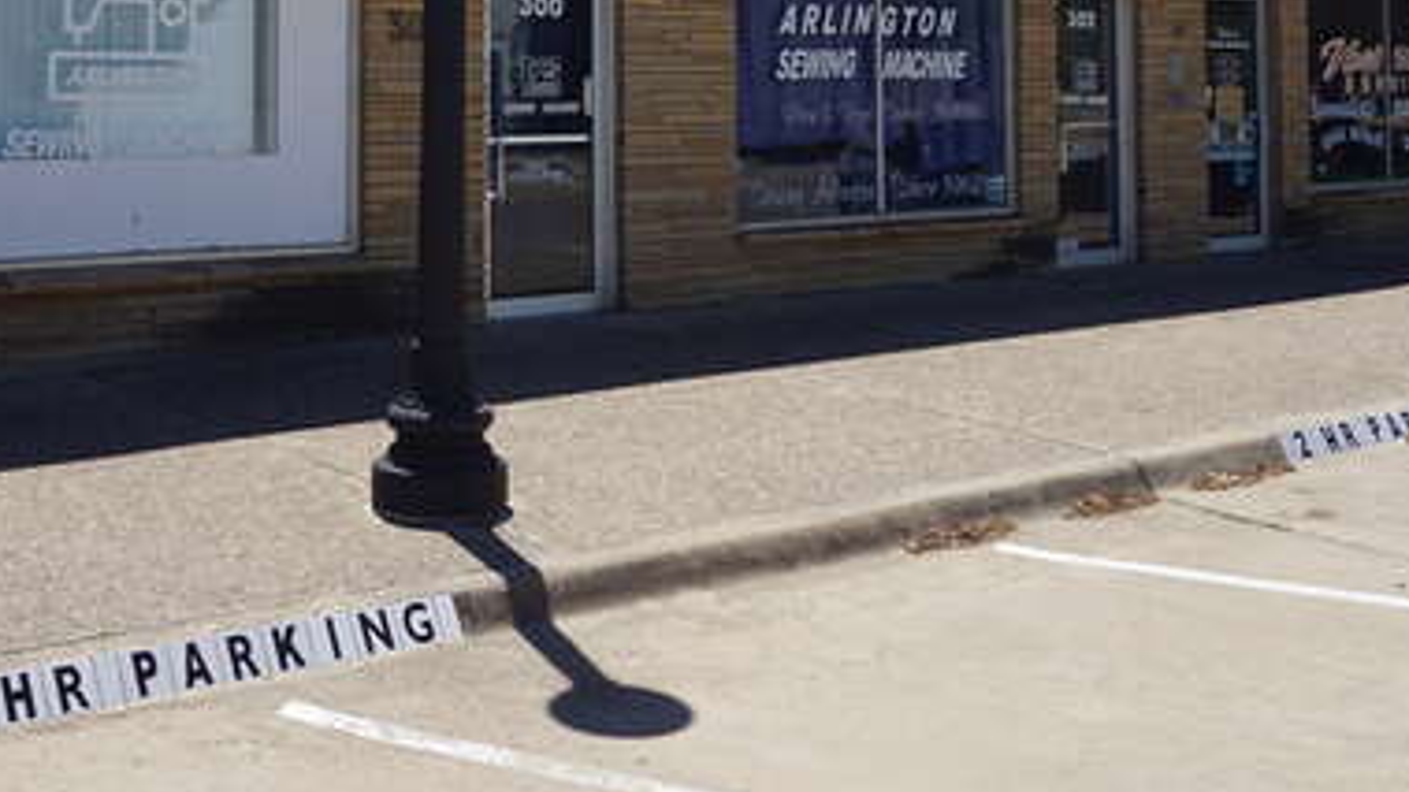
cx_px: 573
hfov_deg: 39.0
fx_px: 1980
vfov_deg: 21.7
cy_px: -24
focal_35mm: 53
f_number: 11
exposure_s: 1/125
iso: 100
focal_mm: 16
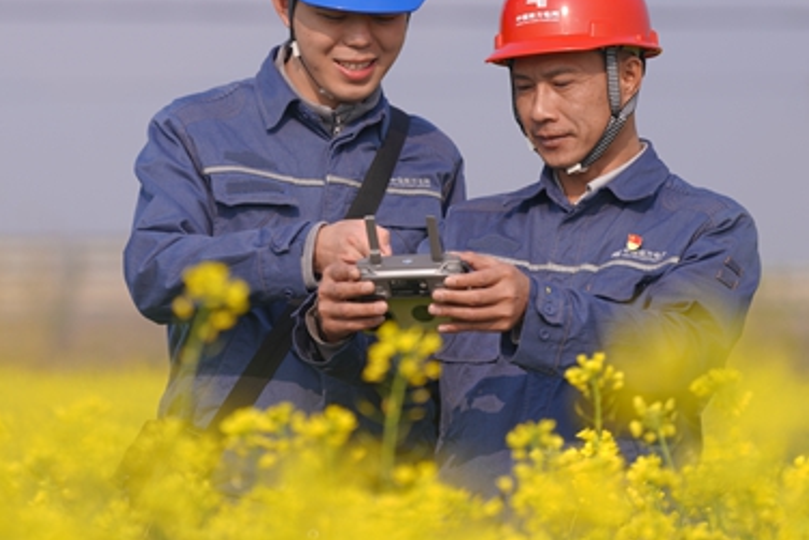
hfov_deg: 7.6
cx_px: 176
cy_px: 89
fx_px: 6070
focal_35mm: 270
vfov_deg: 5.1
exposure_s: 1/1000
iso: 80
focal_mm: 127
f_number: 2.8
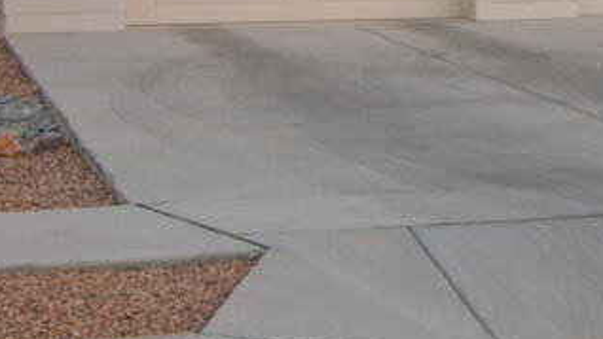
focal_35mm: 148
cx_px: 1079
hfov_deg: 13.1
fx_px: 2367
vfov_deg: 7.7
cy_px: -419
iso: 200
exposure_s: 1/100
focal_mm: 20
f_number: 7.1
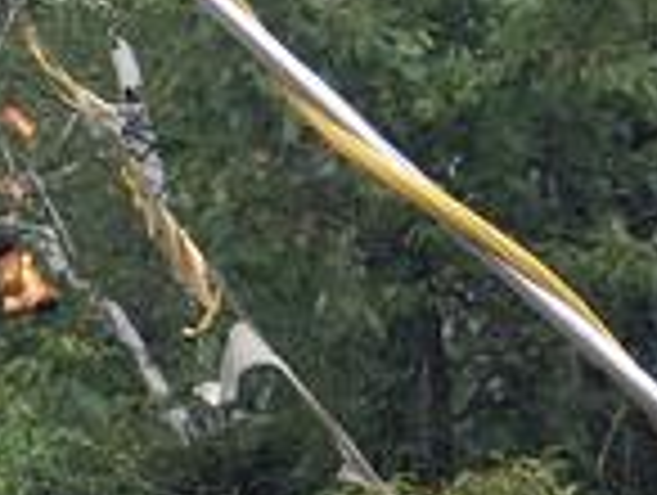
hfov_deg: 6.3
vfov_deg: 4.8
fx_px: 5855
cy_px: 306
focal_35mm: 308
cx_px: -320
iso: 100
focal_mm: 18
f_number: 4.9
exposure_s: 1/250
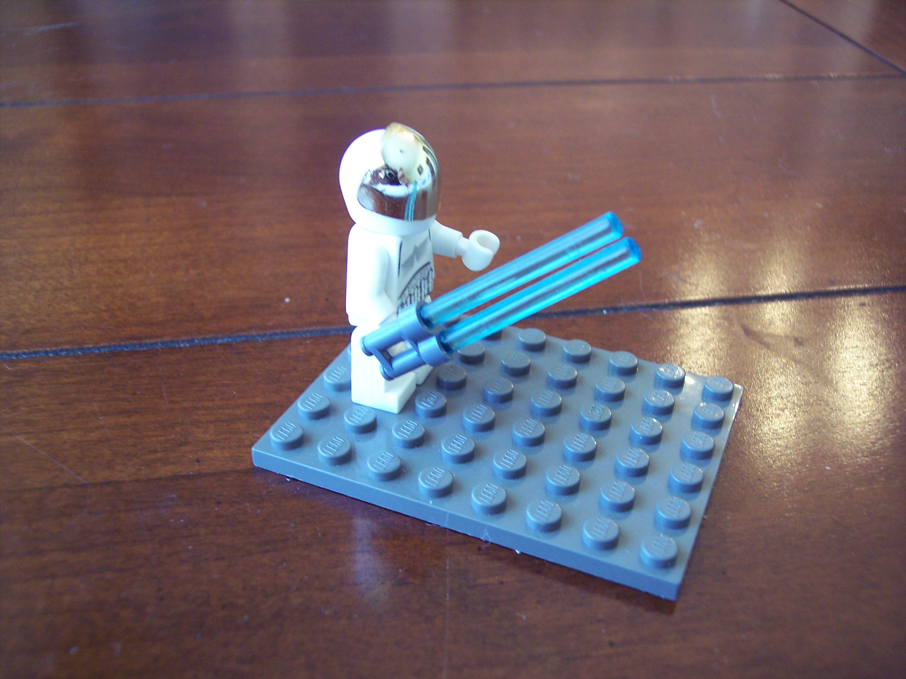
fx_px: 1021
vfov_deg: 36.8
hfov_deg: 47.9
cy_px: 340
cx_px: 453
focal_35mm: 39
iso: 200
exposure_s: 1/10
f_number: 3.4
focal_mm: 8
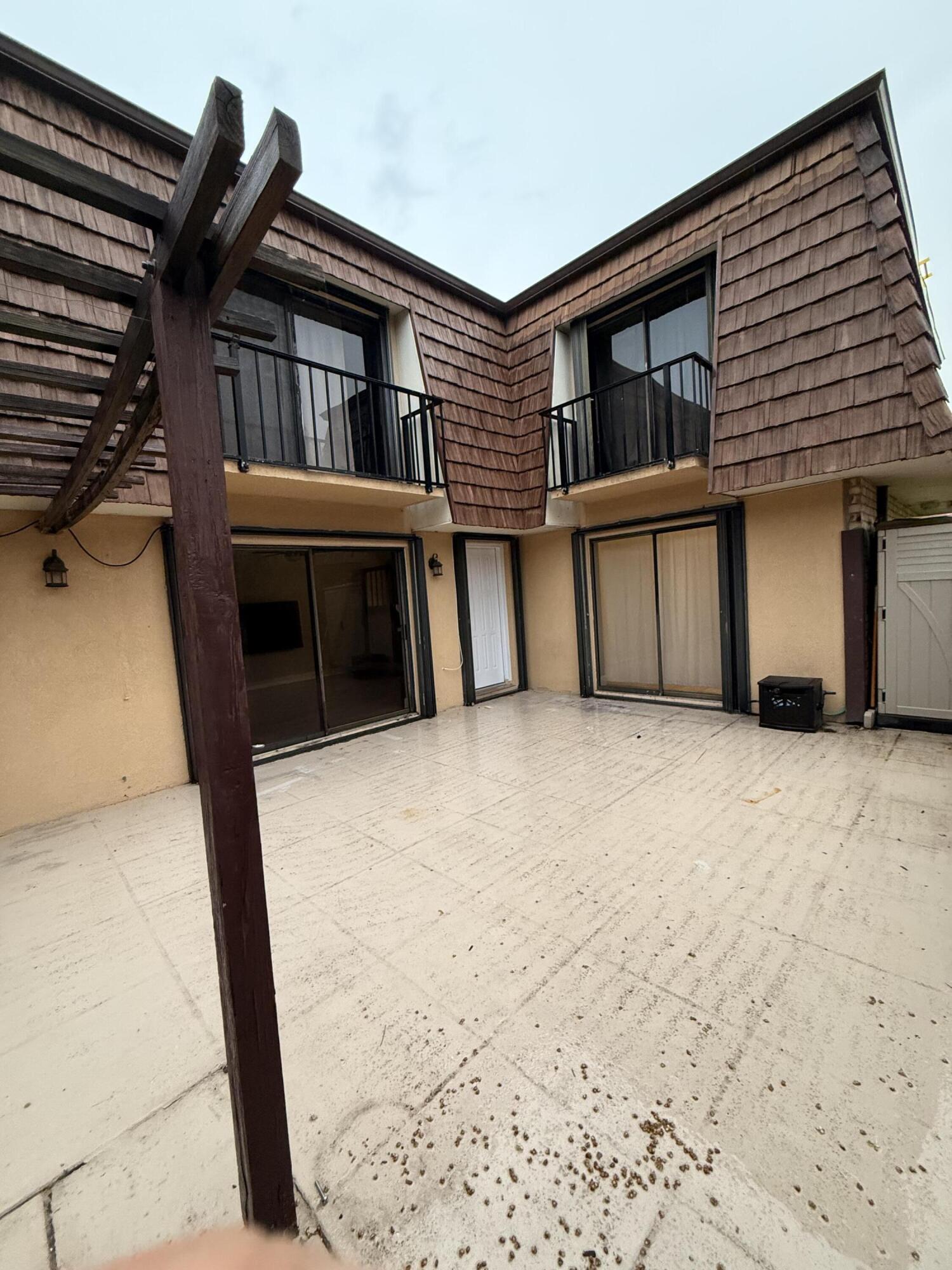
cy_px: 635
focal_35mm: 14
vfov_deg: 102.1
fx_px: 513
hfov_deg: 85.7
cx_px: 476
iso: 400
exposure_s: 1/60
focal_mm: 2.22
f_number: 2.2
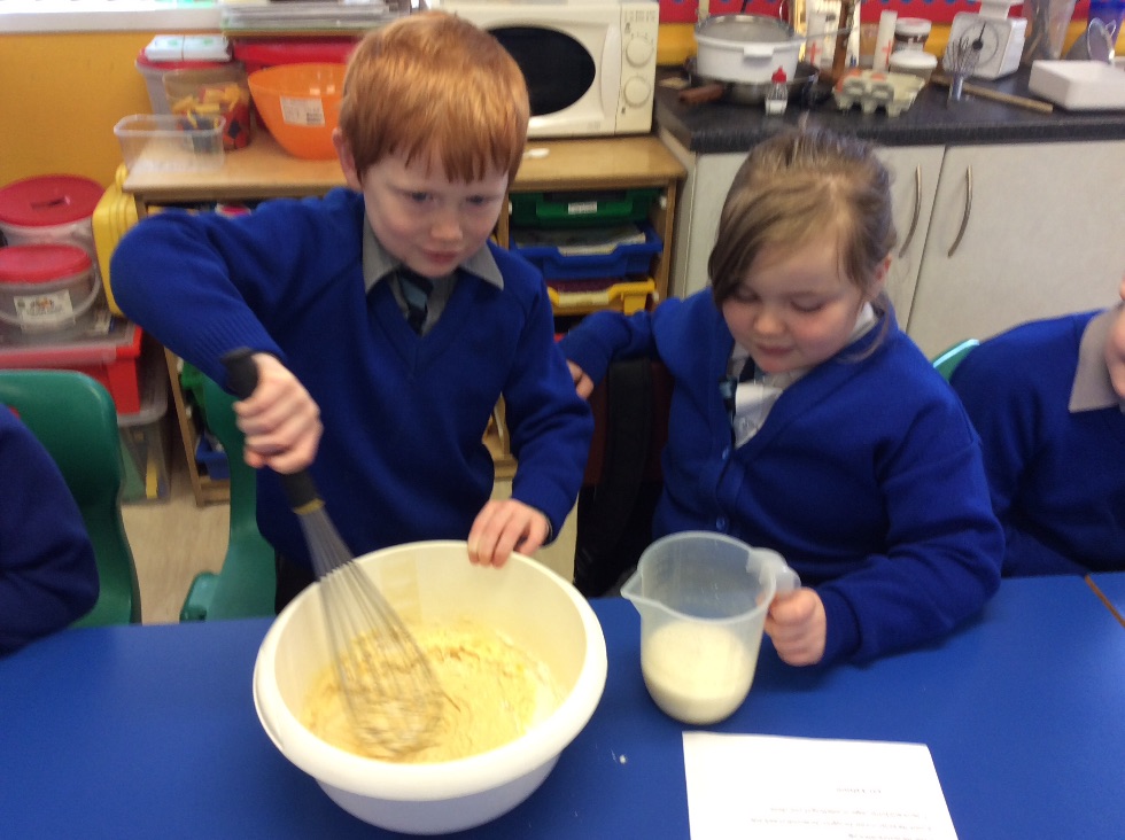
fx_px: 1038
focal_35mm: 32
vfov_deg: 44.1
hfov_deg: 56.9
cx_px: 562
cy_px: 420
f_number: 2.4
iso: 50
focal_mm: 3.3
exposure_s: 1/25
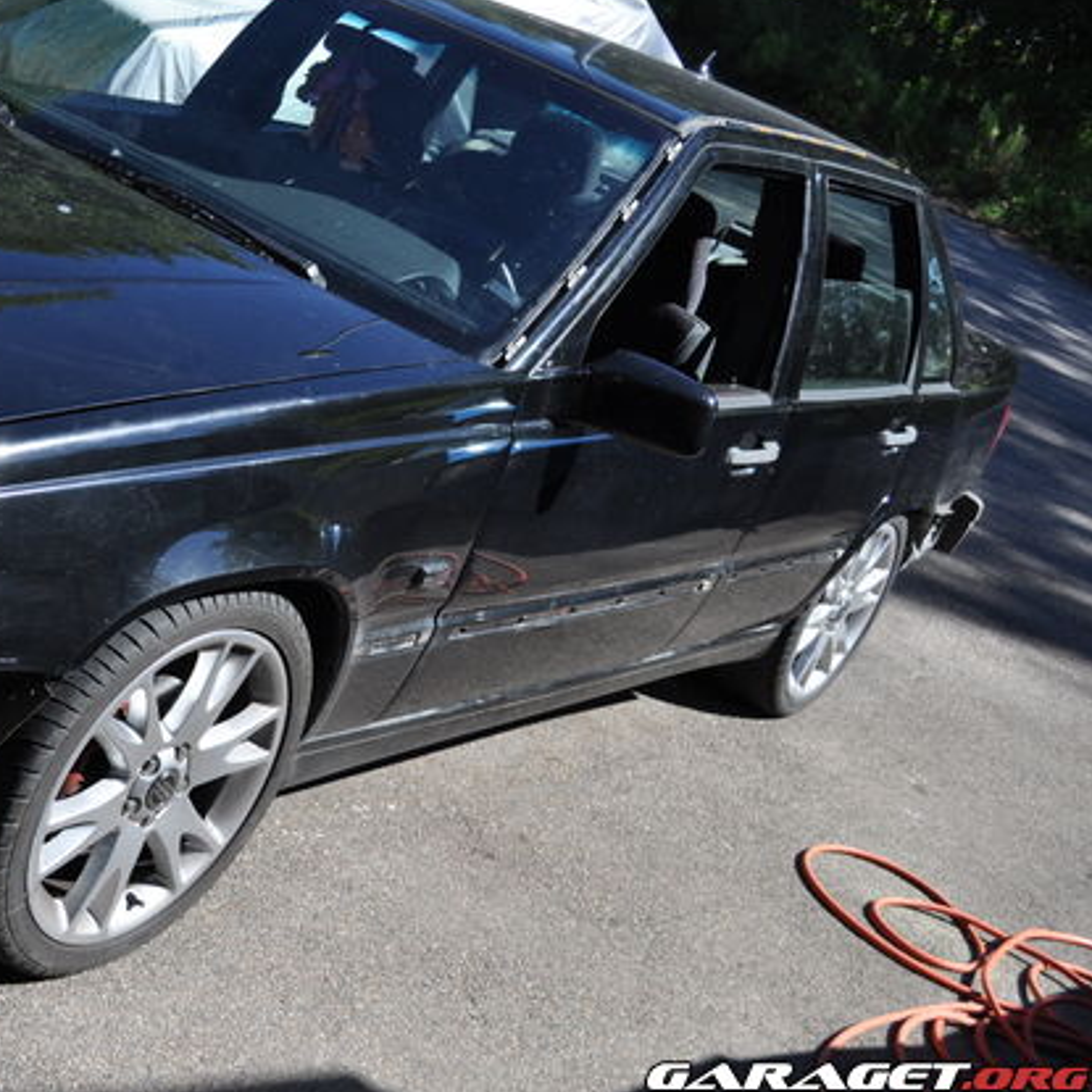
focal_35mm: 51
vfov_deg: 33.4
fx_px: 1820
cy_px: 543
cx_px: 255
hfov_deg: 32.7
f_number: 5.6
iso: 400
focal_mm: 26
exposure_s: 1/1250
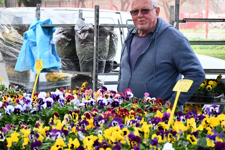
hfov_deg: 15.4
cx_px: 95
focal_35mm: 133
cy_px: 66
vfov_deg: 10.3
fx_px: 831
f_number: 5
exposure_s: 1/250
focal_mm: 66
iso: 2000
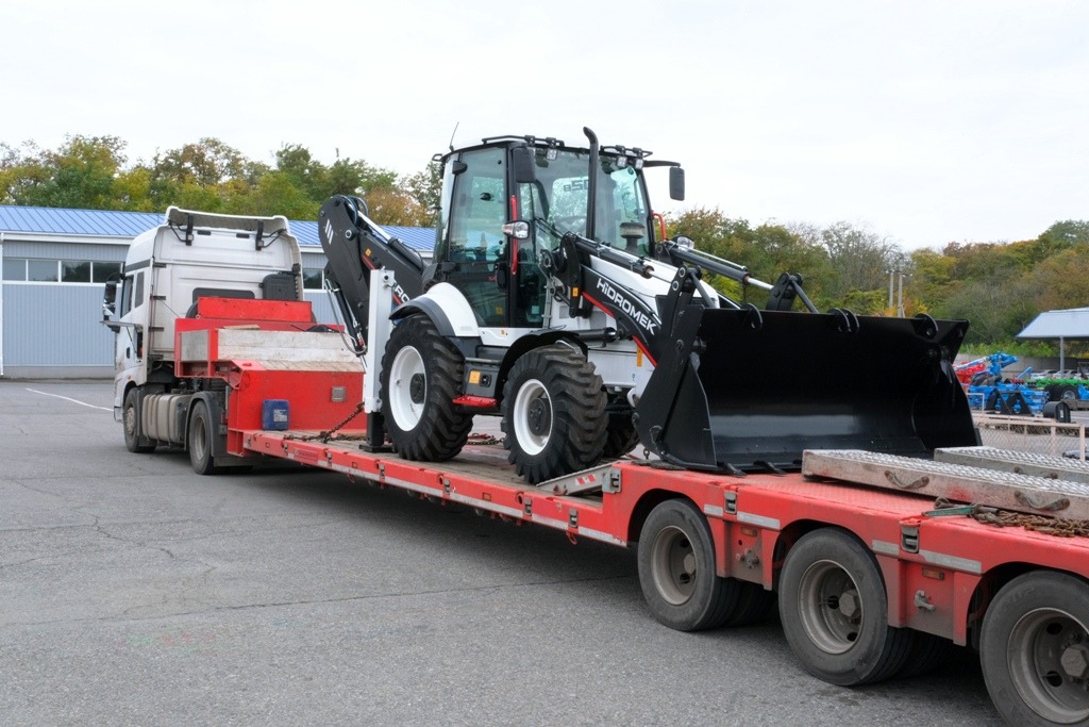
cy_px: 364
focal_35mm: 39
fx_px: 1180
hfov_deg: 49.5
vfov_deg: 34.2
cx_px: 544
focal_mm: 26
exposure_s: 1/17
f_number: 22
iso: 400
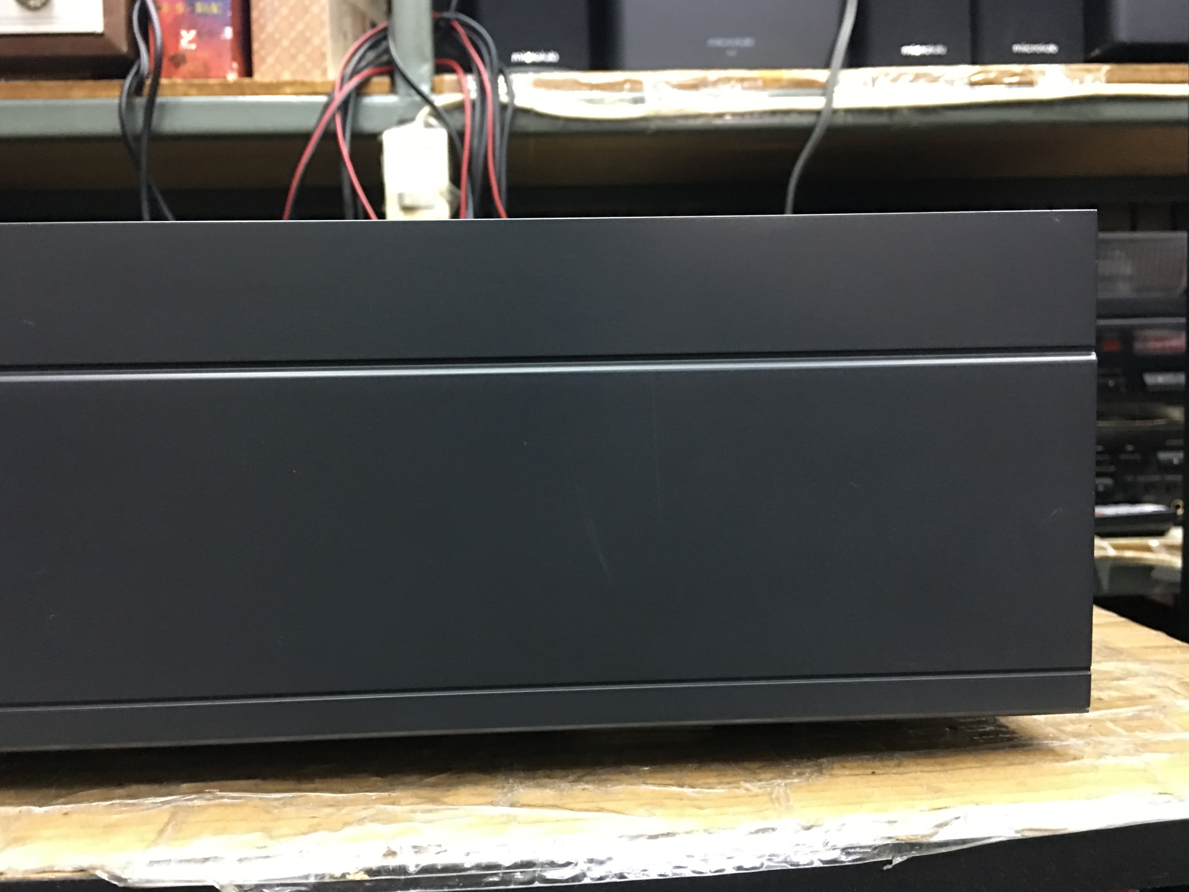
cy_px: 439
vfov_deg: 46.8
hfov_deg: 60.0
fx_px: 1030
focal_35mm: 30
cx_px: 581
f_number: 2.2
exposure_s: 1/8
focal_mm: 4.15
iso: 125
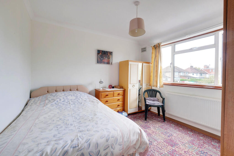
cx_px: 117
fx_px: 98
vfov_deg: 77.3
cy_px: 78
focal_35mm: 15
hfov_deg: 100.4
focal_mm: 10
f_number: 9
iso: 400
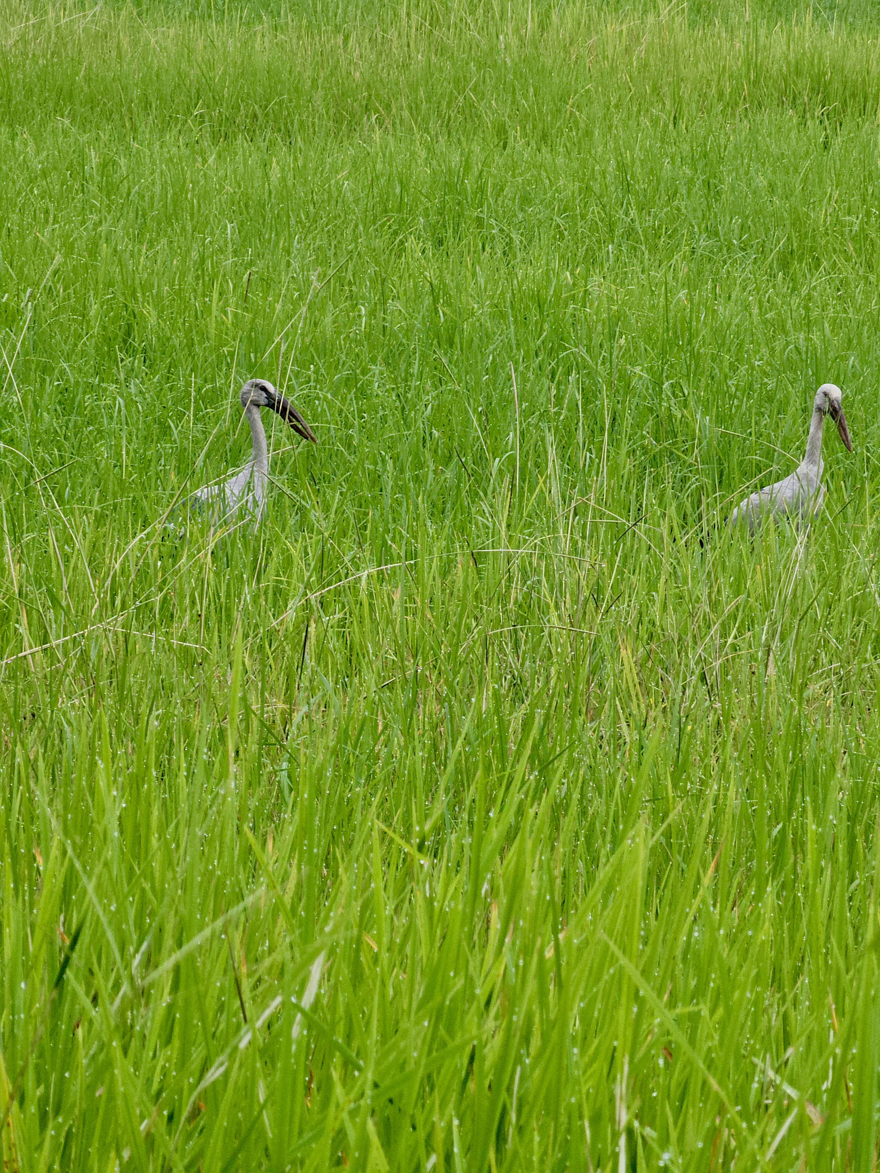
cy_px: 586
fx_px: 7796
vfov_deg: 8.6
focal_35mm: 230
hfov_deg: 6.5
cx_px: 440
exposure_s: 1/120
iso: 64
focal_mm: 27.2
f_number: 4.9
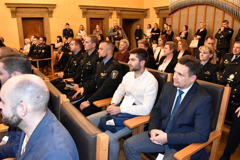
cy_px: 80
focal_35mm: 27
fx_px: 180
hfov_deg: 67.4
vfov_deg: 47.9
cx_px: 120
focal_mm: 18
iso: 5000
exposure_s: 1/60
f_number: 5.6
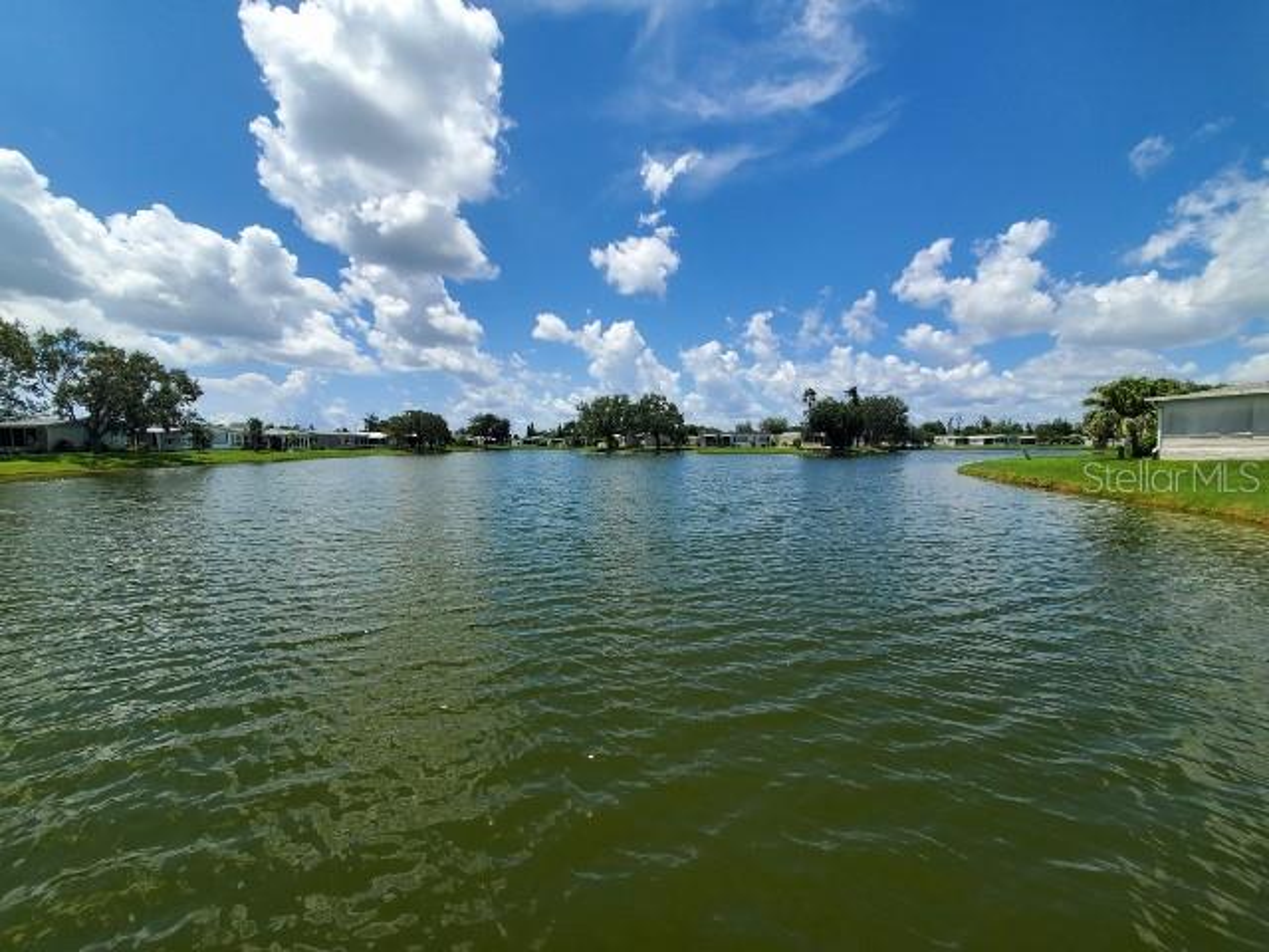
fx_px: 477
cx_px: 634
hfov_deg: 106.2
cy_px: 476
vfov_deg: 89.9
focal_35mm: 13
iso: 50
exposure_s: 1/1488
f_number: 2.2
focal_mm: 1.8
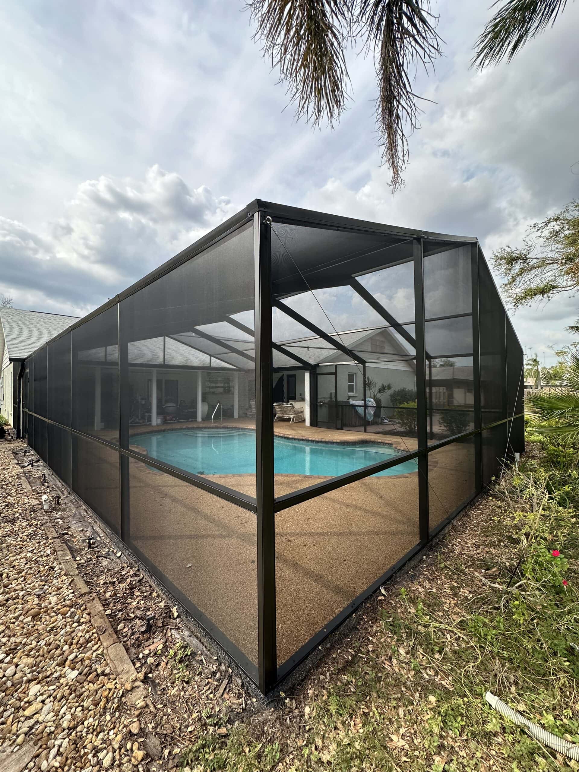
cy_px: 386
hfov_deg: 85.7
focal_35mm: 14
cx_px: 290
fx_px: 312
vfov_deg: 102.1
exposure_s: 1/373
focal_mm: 2.22
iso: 40
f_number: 2.2
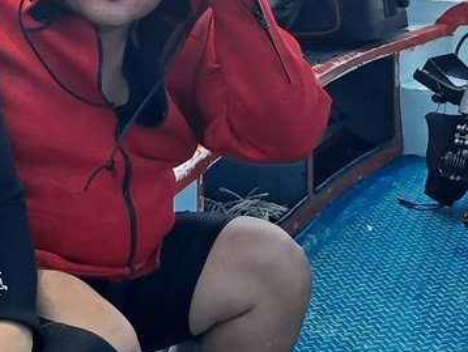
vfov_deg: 21.3
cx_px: -133
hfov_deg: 25.2
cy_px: 9
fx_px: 906
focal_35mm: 67
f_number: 1.8
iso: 25
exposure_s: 1/1094
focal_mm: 5.23
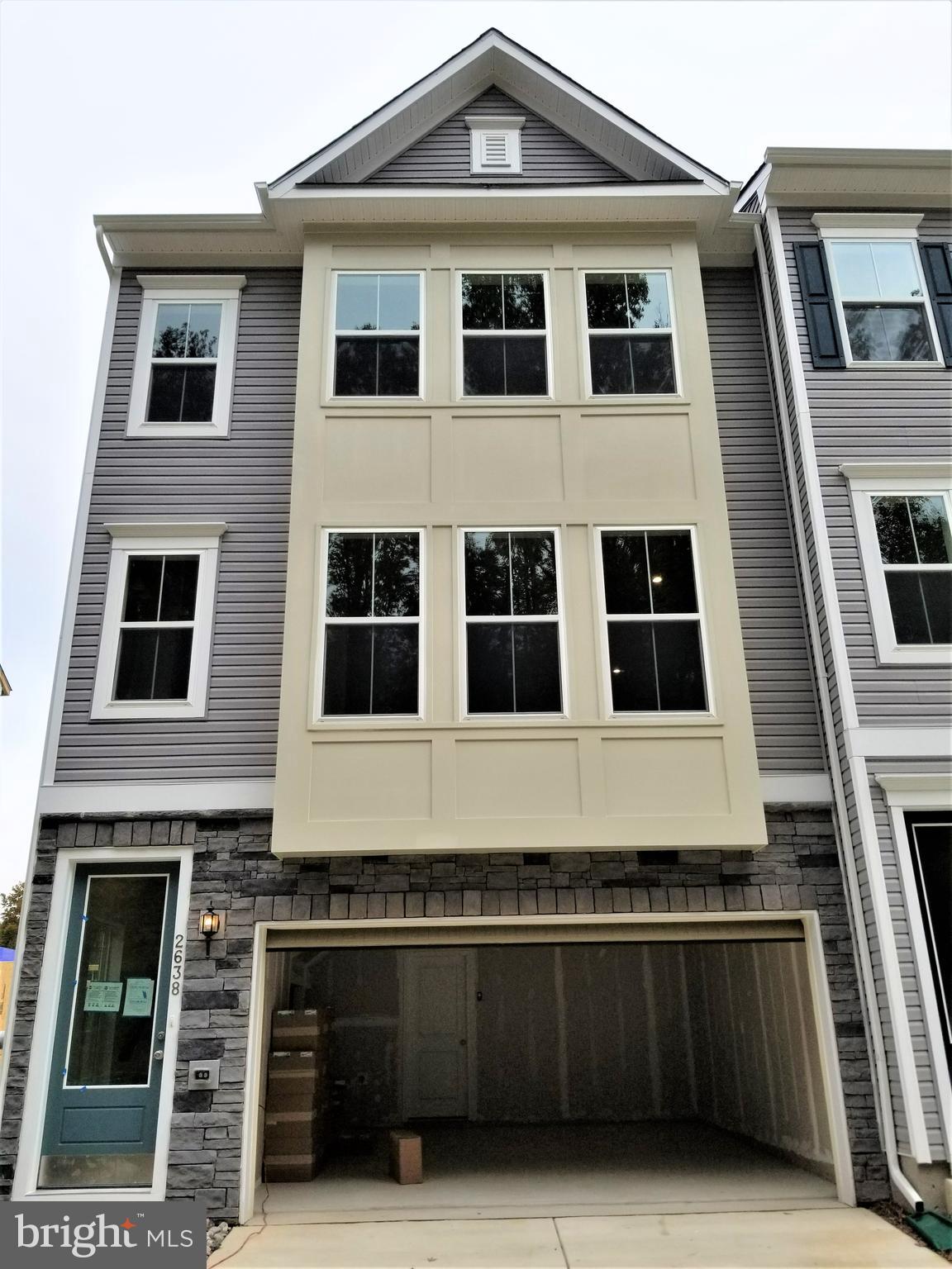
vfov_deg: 67.3
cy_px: 634
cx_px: 476
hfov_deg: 53.1
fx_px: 953
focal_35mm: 26
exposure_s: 1/1548
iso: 50
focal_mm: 4.3
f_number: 1.7
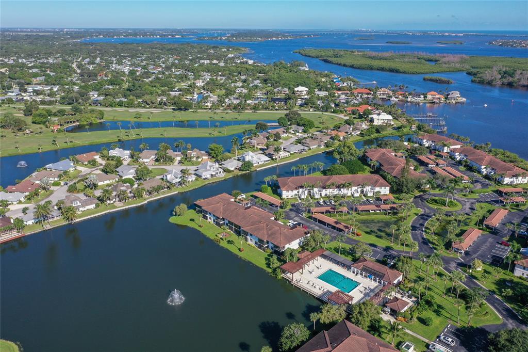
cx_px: 264
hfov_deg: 65.5
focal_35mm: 28
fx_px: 411
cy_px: 176
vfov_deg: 46.4
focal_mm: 10.26
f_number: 5.6
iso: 100
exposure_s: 1/400
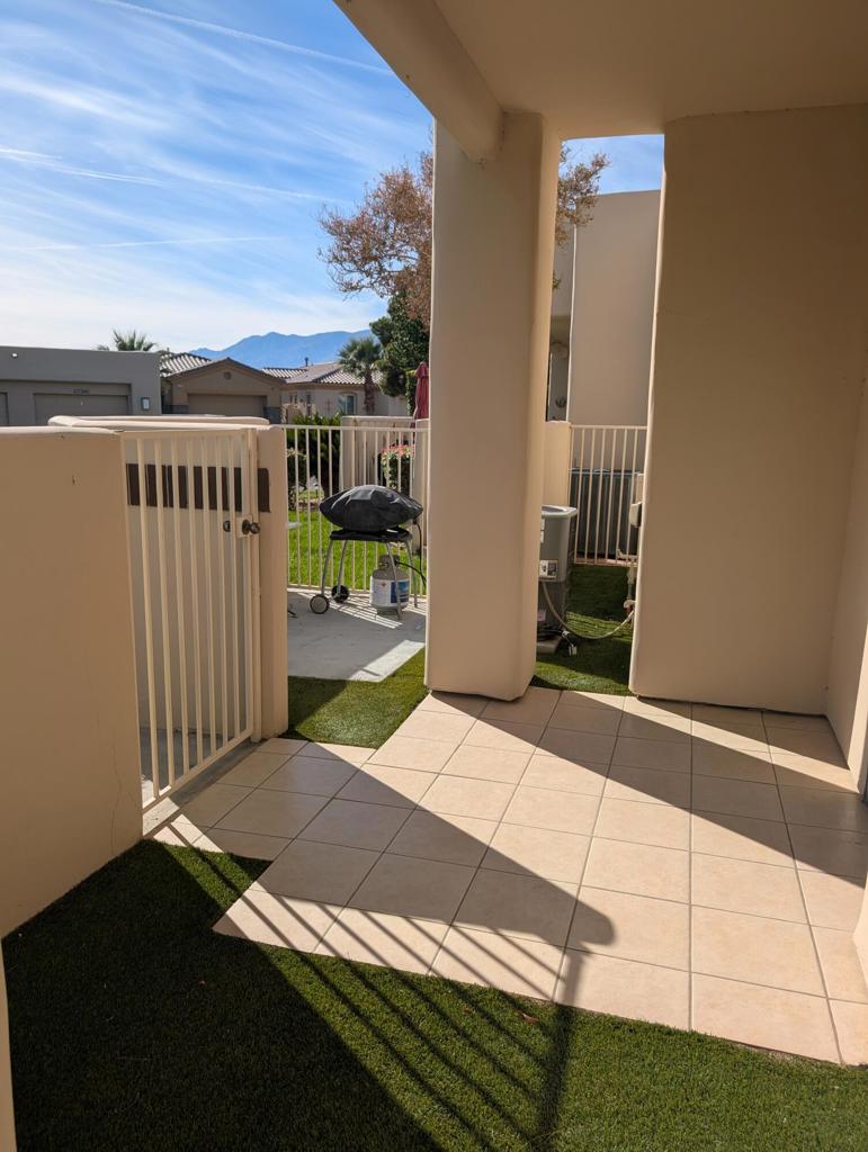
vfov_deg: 71.5
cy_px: 576
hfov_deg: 56.9
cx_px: 434
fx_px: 800
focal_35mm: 24
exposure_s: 1/1513
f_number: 1.68
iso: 24
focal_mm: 6.9
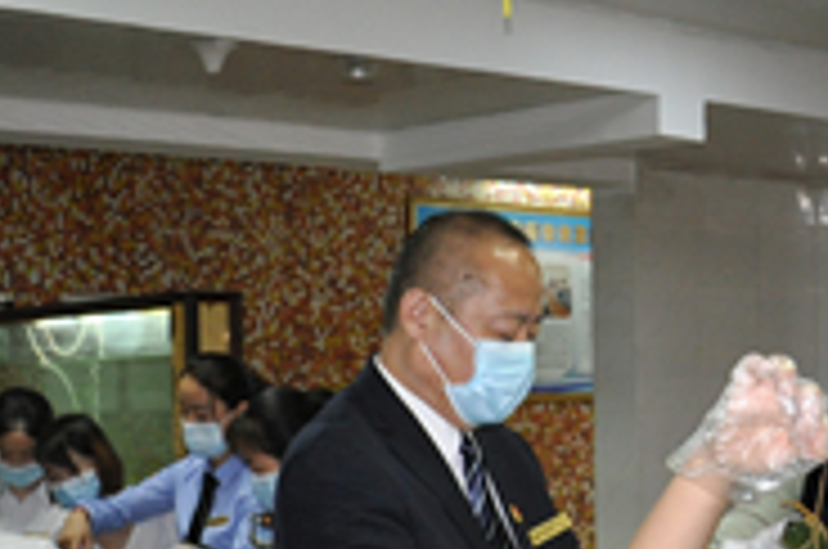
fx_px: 2020
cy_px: 531
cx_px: 603
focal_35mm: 88
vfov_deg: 15.2
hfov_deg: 23.0
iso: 800
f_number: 3.5
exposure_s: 1/60
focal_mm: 18
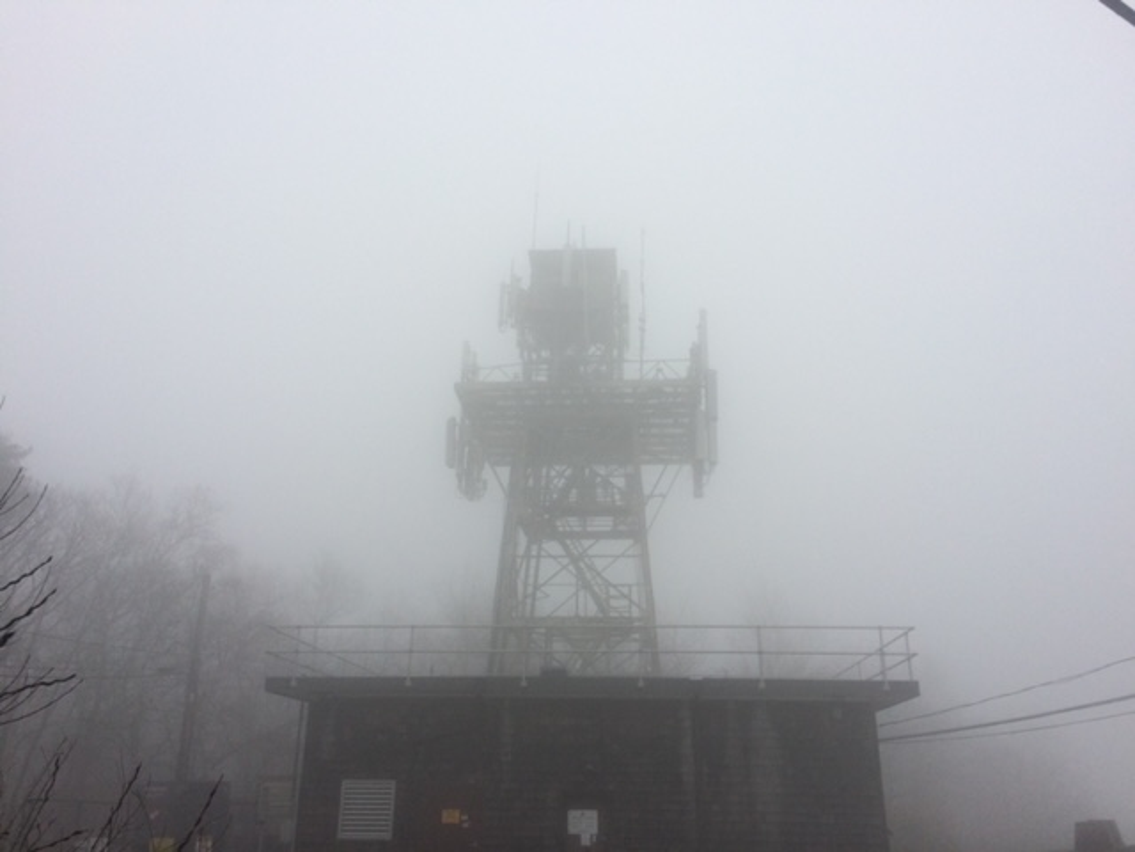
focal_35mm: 29
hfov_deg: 61.7
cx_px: 568
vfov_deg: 48.2
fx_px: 951
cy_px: 426
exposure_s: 1/345
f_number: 2.2
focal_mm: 4.15
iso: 32
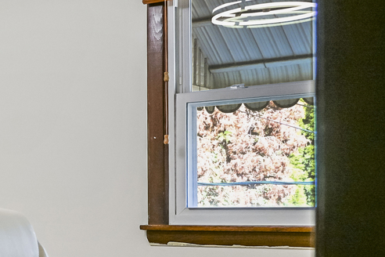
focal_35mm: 79
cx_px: -237
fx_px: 845
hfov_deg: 20.7
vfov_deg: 17.1
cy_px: 223
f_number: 3.5
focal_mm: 16
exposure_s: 1/125
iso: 450
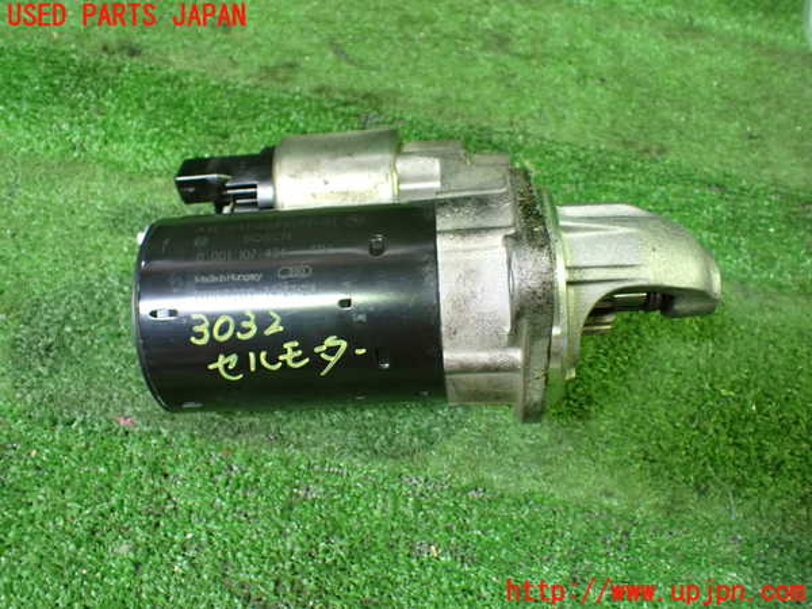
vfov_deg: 46.8
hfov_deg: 60.0
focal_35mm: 30
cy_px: 304
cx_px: 406
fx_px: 704
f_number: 2.3
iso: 800
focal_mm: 5.4
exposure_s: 1/50
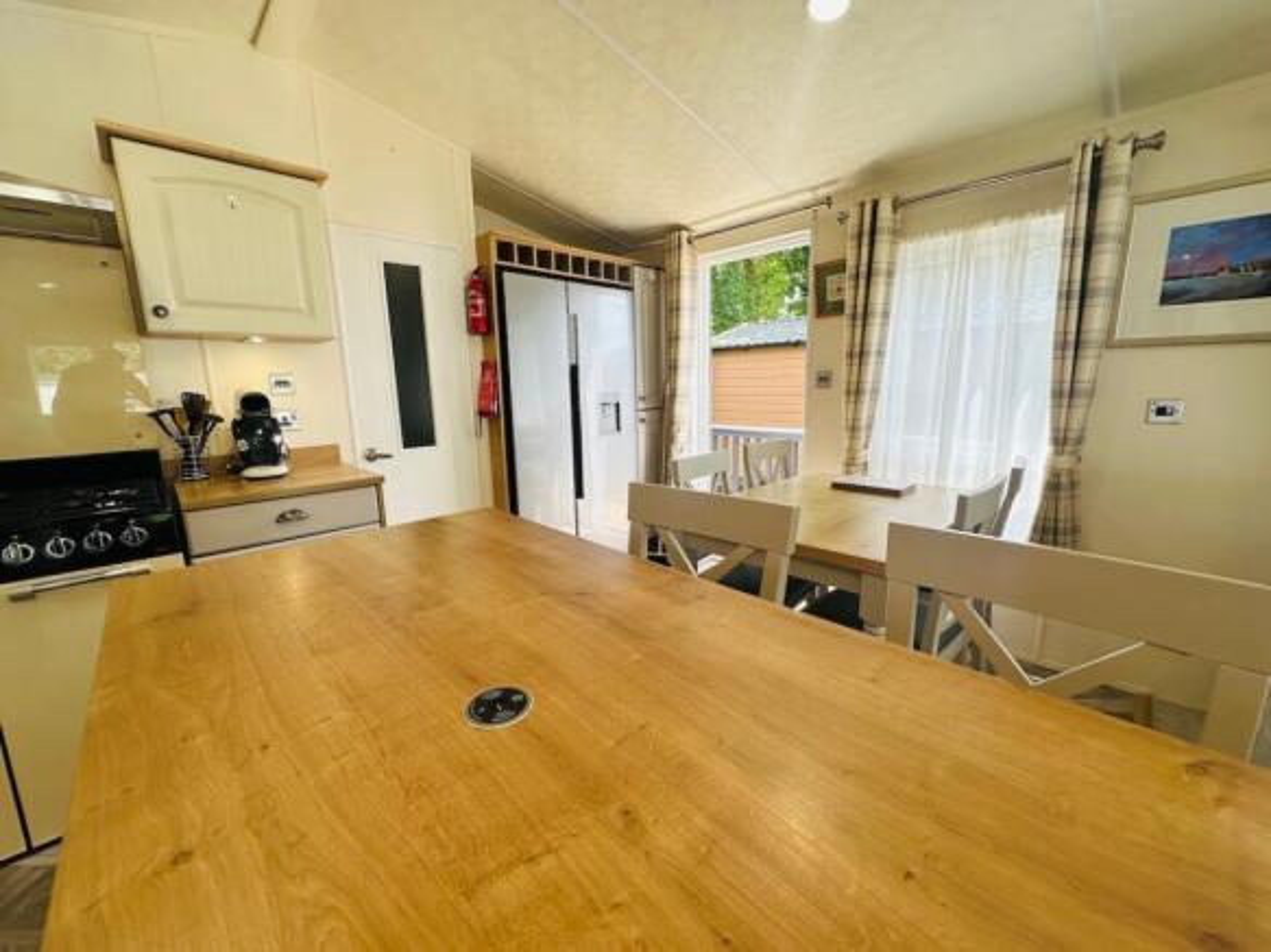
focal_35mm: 14
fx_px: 514
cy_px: 476
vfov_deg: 85.7
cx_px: 636
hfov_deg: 102.1
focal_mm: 2.22
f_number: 2.2
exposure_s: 1/173
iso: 40
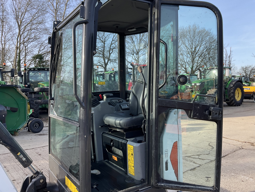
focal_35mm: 29
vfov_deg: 48.2
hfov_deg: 61.7
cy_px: 96
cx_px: 128
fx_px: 214
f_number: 1.8
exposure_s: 1/333
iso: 16
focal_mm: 3
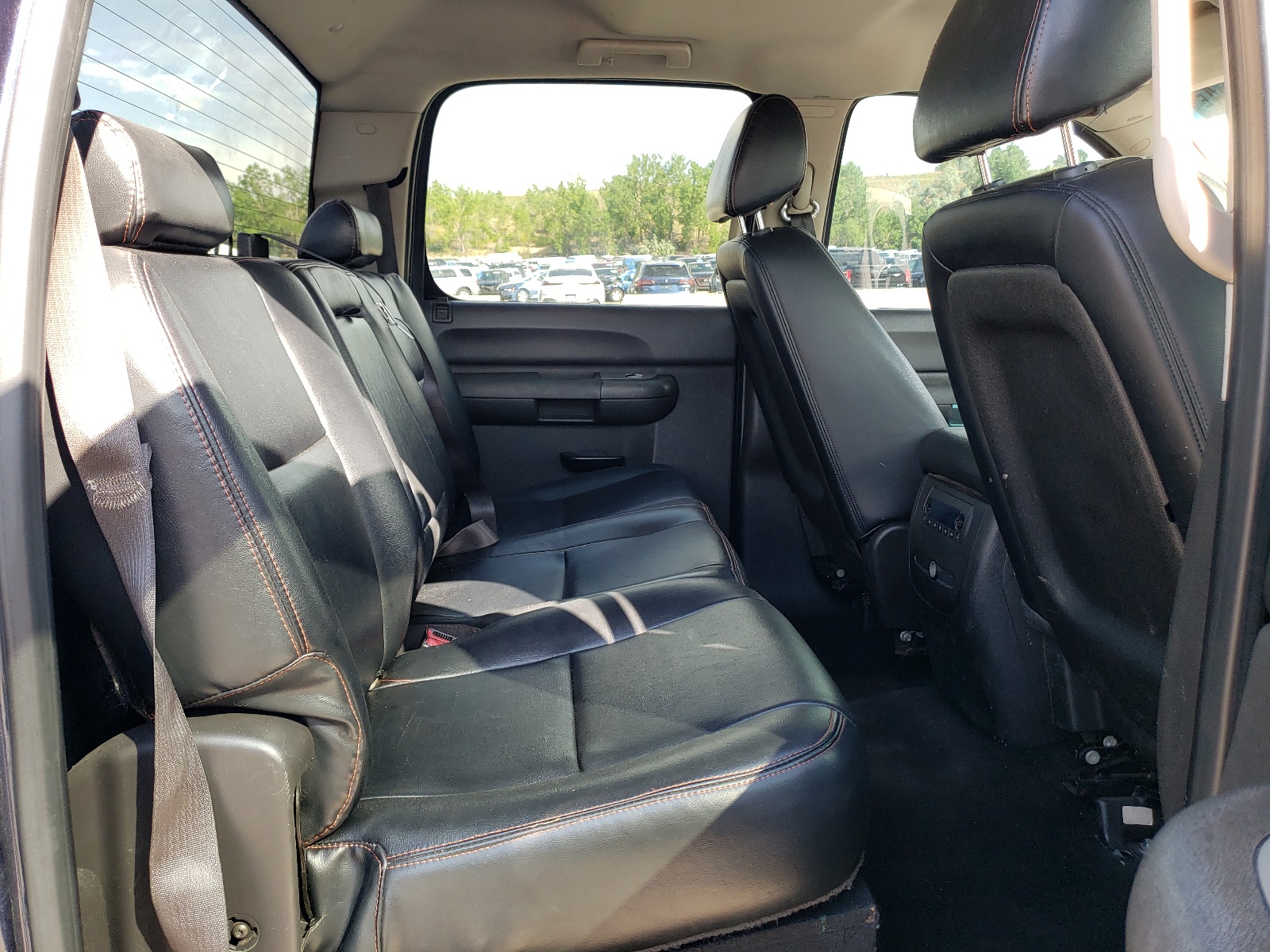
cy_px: 476
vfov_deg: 53.1
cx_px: 635
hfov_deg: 67.3
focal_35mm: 26
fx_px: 954
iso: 50
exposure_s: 1/141
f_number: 1.5
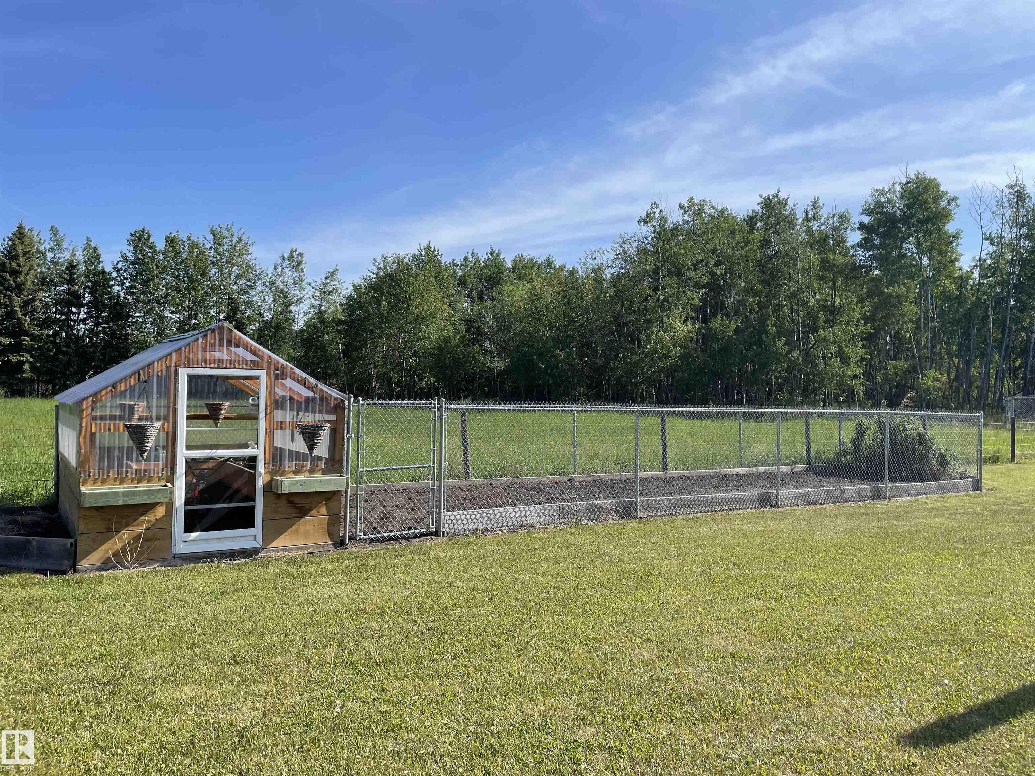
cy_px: 388
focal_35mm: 26
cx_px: 518
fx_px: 777
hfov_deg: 67.3
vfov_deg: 53.1
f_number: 1.6
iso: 32
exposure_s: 1/3300
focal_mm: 4.2
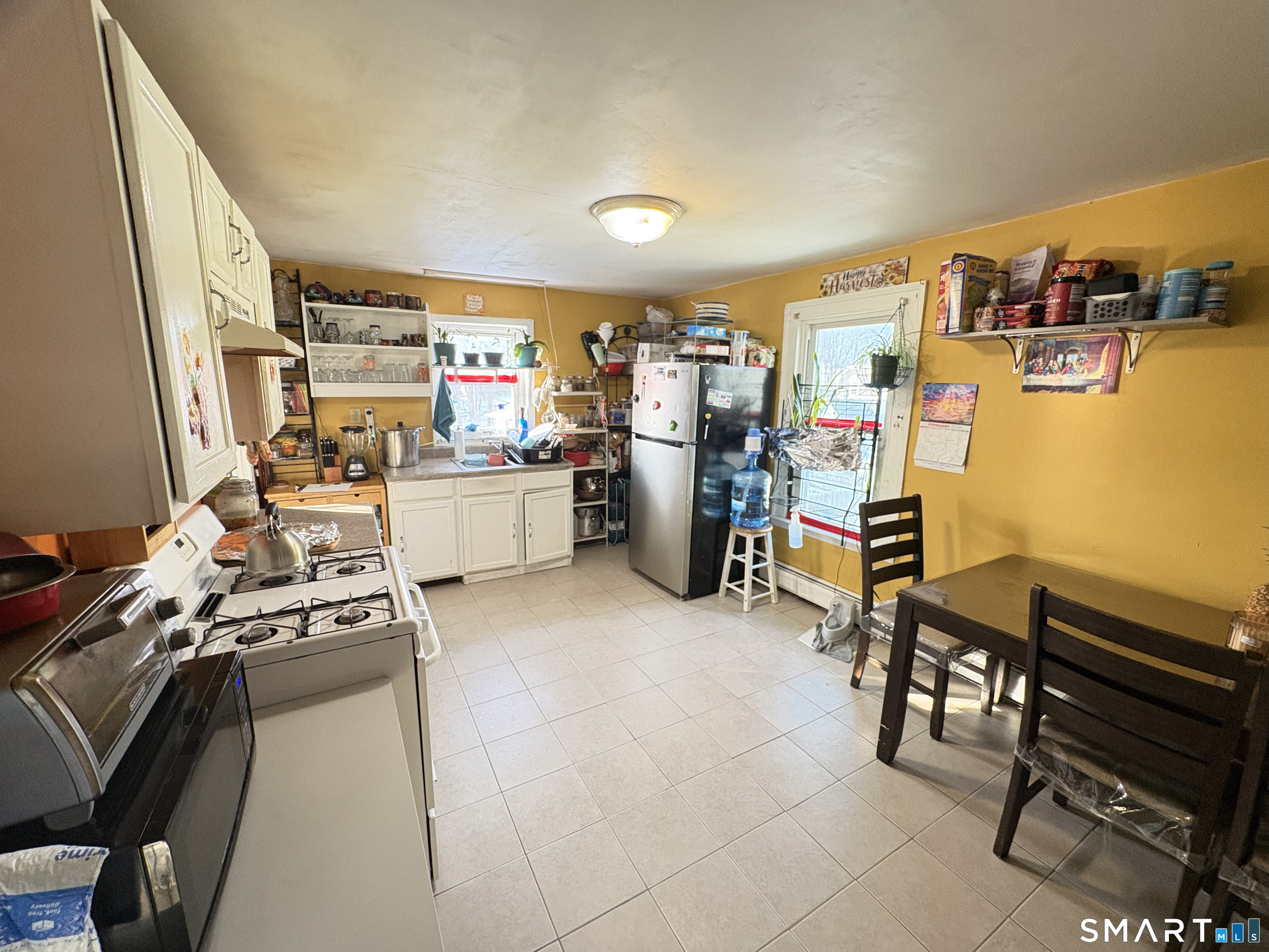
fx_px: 513
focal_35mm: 14
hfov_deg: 102.1
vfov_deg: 85.7
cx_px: 634
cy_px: 476
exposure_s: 1/60
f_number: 2.2
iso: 400
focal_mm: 2.22
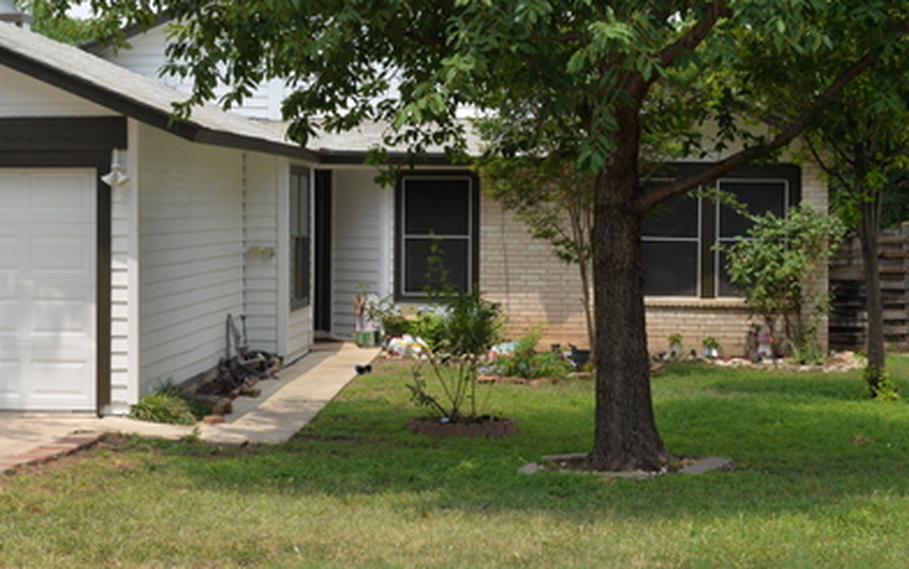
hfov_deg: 24.7
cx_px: 243
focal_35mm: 83
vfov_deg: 15.7
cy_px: 165
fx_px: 2057
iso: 1600
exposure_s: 1/800
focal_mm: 50
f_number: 14
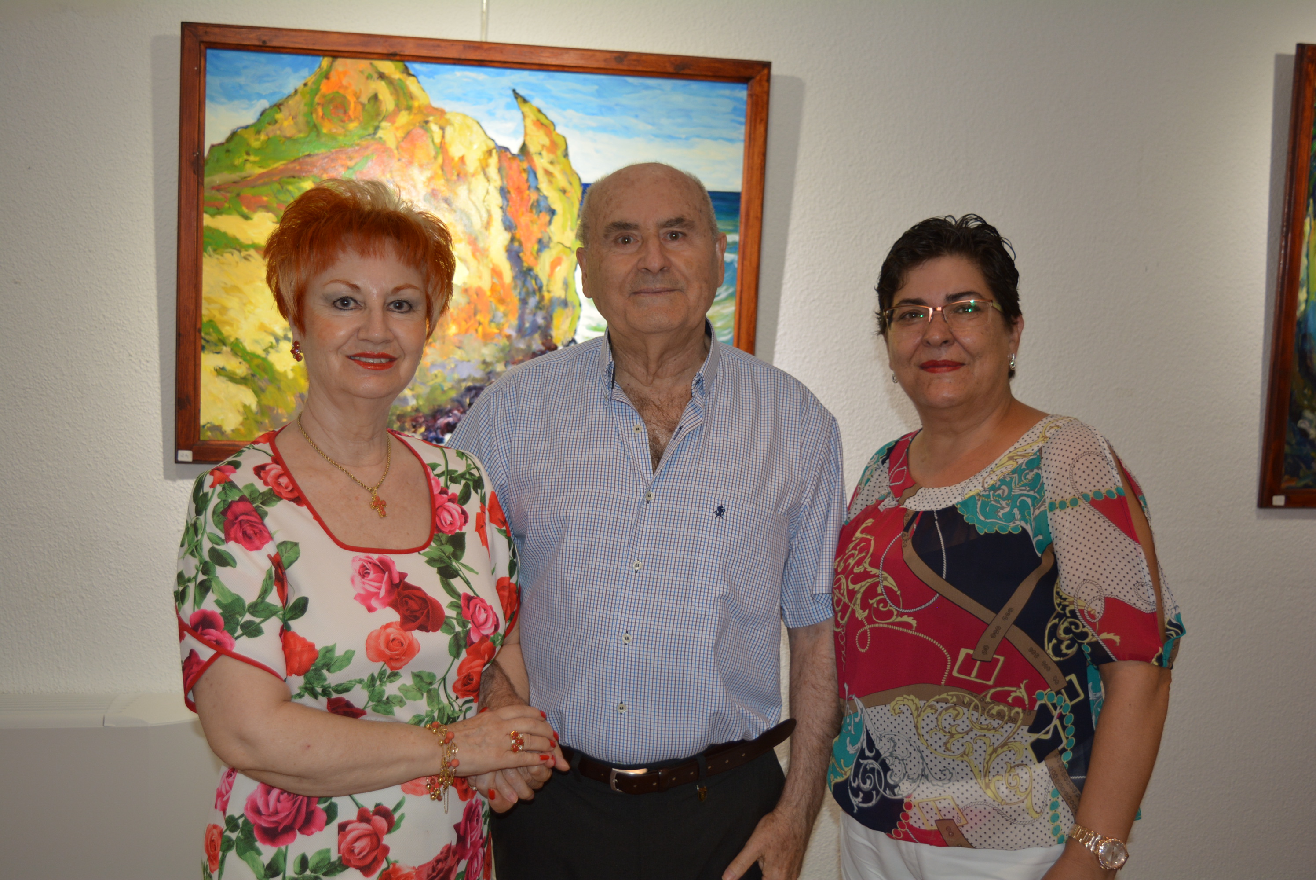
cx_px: 658
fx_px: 1536
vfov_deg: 31.9
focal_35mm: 42
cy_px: 440
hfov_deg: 46.4
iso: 400
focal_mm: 28
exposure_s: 1/80
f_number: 4.2
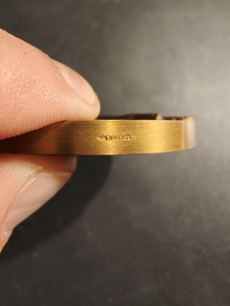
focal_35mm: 23
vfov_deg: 73.9
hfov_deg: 58.9
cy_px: 153
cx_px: 115
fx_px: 204
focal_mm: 2.32
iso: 160
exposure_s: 1/95.3
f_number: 2
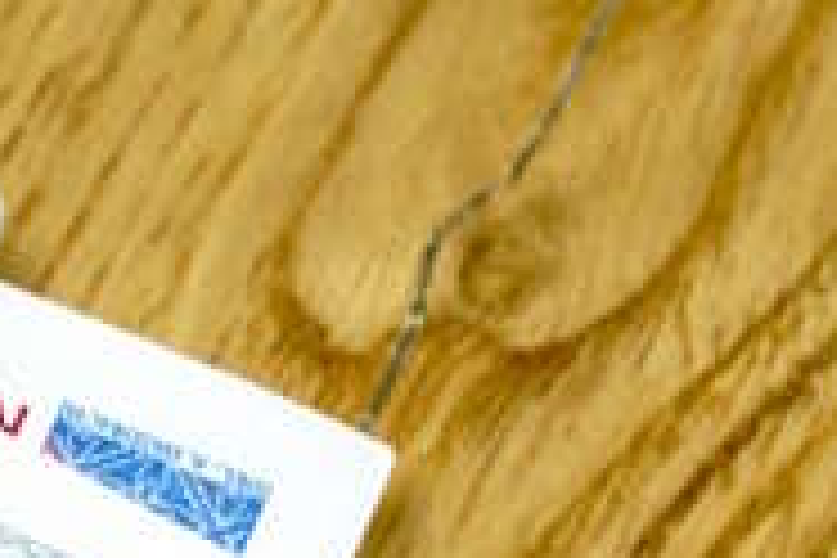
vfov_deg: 3.8
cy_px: 1116
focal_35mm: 361
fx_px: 8393
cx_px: -1192
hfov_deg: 5.5
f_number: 10
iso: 100
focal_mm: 70
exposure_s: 1/2.5
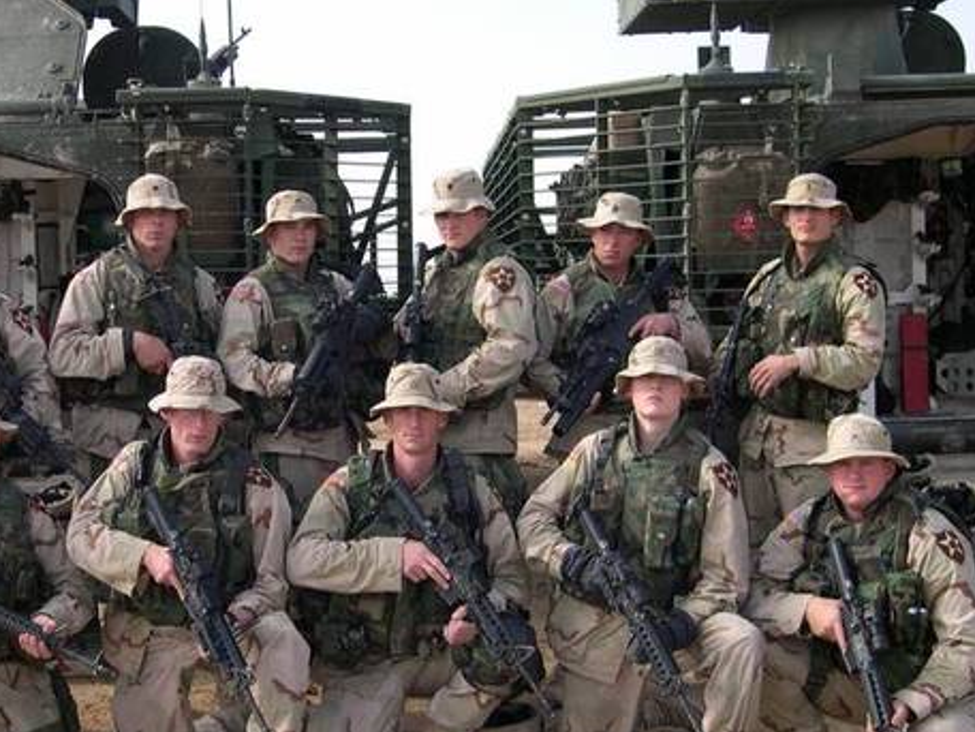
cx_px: 363
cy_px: 443
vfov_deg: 24.8
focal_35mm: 59
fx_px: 1662
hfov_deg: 32.5
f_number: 2.9
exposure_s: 1/552
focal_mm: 9
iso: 100
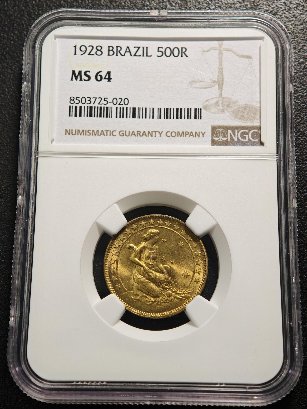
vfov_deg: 32.2
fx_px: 709
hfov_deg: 24.4
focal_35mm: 60
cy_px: 204
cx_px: 154
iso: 640
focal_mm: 9
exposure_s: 1/113
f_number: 2
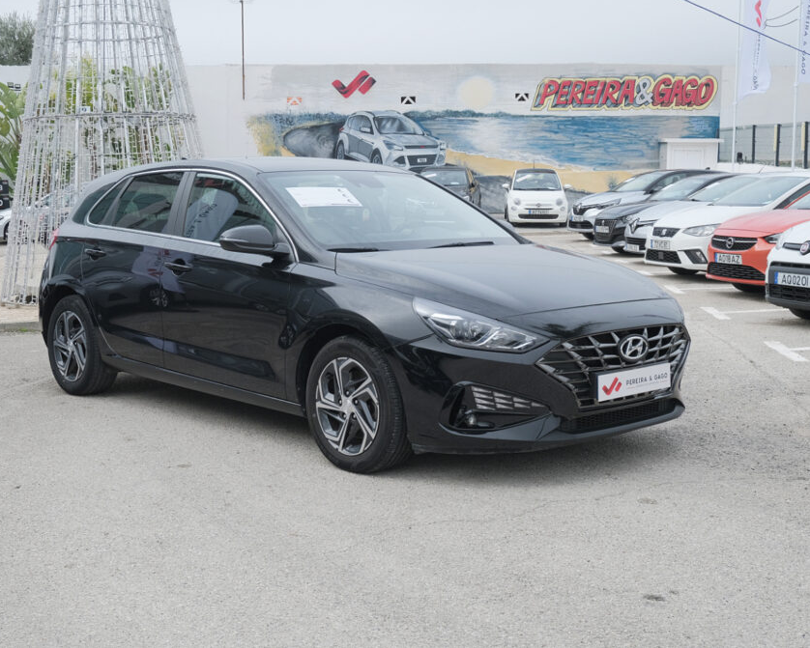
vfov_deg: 32.1
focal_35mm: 47
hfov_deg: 39.5
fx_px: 1127
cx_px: 357
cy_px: 319
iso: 400
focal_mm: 27.1
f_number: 9
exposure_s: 1/250
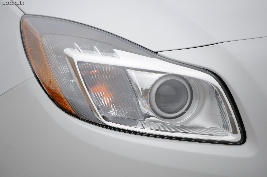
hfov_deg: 8.6
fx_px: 1778
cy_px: 88
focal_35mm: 240
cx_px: 134
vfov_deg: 5.7
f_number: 5.6
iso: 800
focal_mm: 160
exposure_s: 1/1250
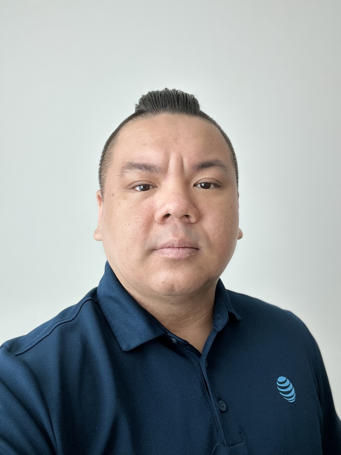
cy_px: 228
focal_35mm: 30
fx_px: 394
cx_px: 170
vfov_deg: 60.0
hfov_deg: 46.8
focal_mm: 2.69
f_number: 1.9
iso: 80
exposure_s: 1/72
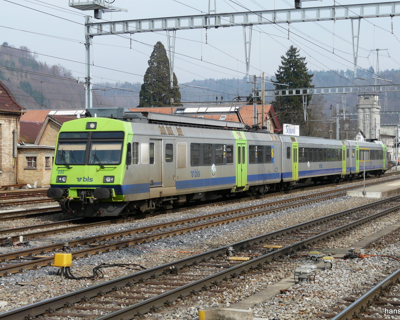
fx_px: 912
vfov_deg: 19.9
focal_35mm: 77
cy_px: 162
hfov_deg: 24.7
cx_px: 204
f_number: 5.6
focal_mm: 12
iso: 100
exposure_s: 1/400
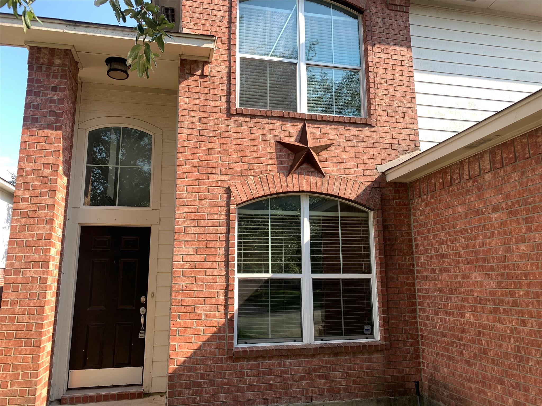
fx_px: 407
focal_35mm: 26
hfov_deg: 67.3
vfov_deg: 53.1
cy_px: 203
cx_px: 271
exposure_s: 1/518
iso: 25
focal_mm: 4.25
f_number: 1.8
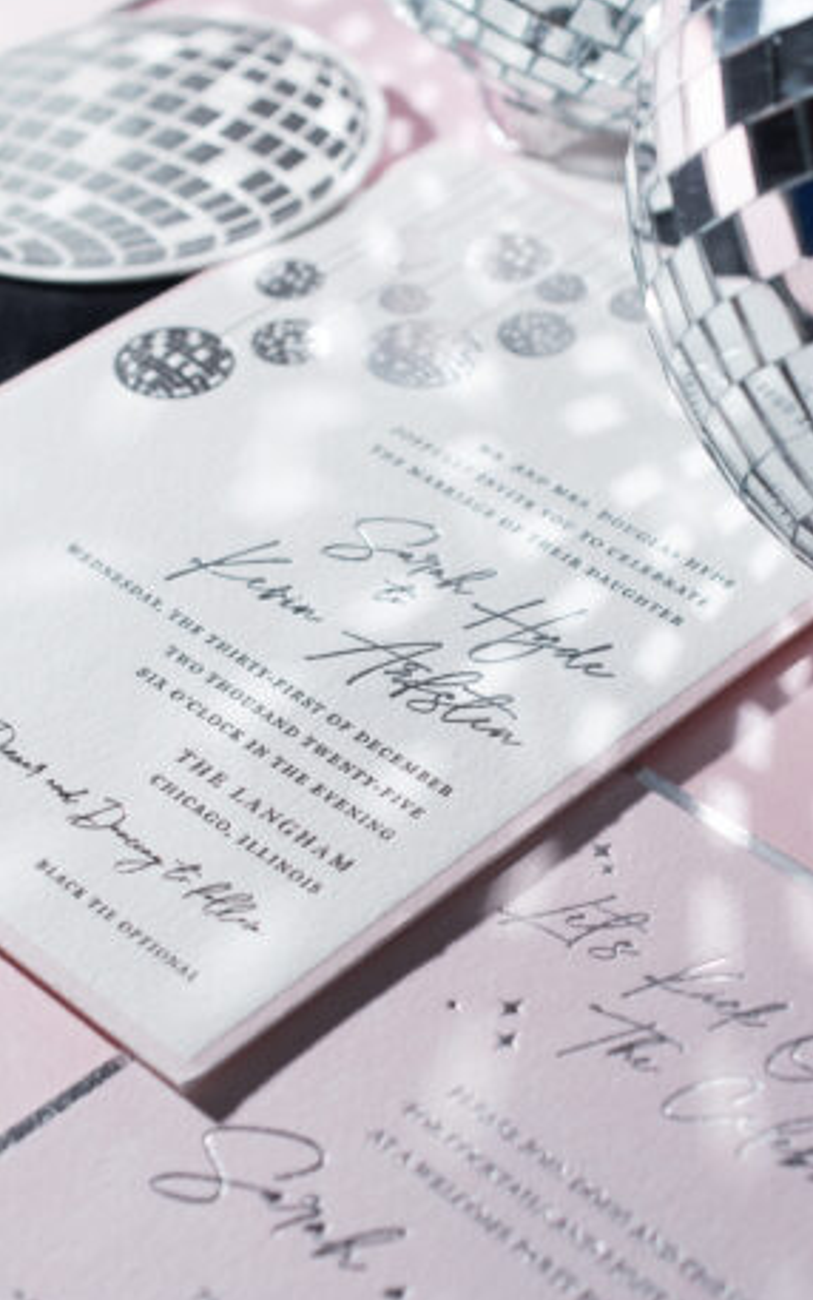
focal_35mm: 77
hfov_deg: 17.0
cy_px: 740
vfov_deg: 26.8
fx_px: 2727
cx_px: 429
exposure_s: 1/250
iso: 100
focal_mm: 40
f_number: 6.3
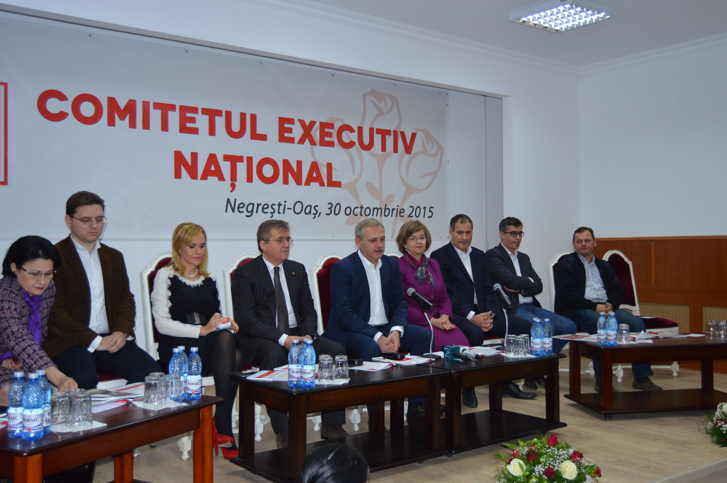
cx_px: 364
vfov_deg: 36.8
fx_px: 726
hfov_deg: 53.2
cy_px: 242
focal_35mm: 36
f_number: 3.8
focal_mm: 24
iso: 400
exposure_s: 1/60
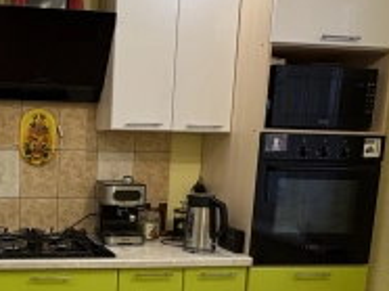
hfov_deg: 38.0
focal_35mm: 47
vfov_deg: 30.1
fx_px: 527
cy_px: 230
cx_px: 46
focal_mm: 2.22
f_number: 2.2
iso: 160
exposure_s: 1/50
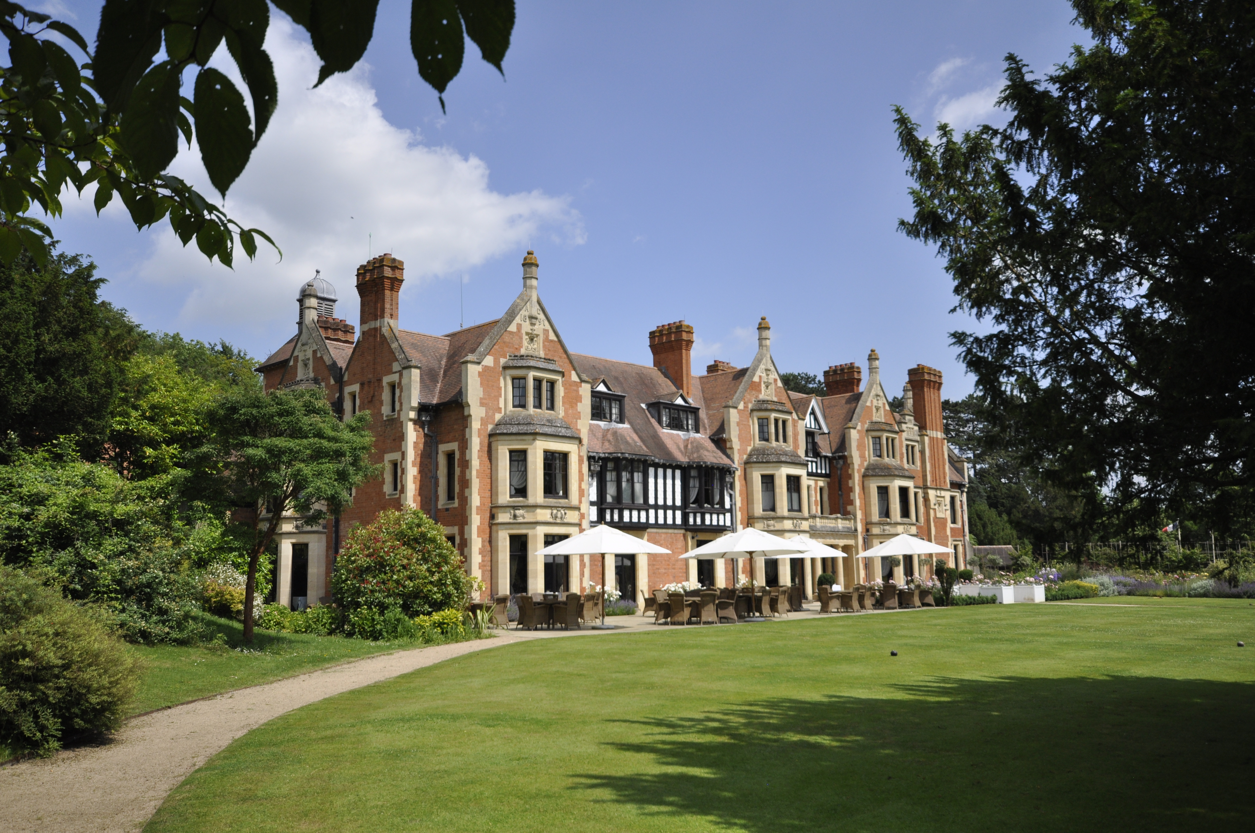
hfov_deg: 62.0
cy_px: 416
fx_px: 1045
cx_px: 628
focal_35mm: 30
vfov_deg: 43.5
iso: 400
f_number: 5.6
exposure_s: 1/2000
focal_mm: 20
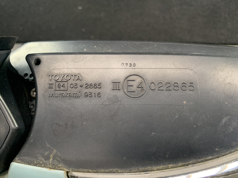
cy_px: 89
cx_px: 119
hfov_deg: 67.3
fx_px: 179
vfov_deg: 53.1
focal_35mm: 26
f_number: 1.8
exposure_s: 1/121
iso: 100
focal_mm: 4.25
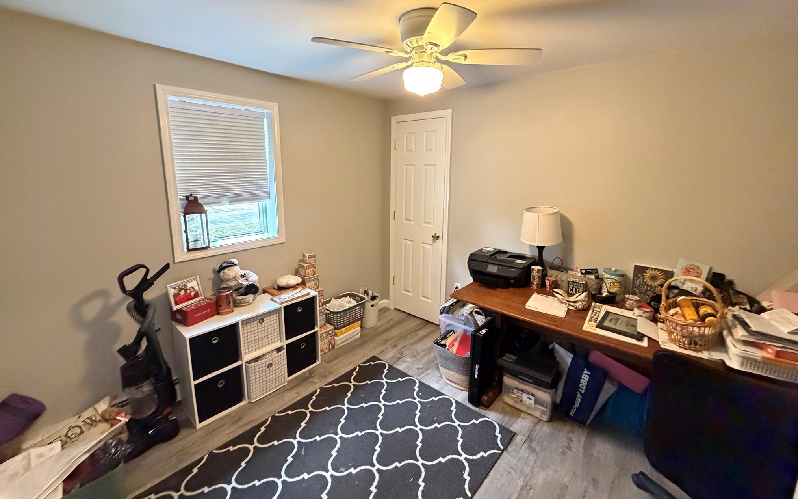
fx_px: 326
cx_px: 398
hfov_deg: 101.5
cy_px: 220
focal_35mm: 15
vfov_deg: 74.5
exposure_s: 1/60
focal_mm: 2.22
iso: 1000
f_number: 2.2
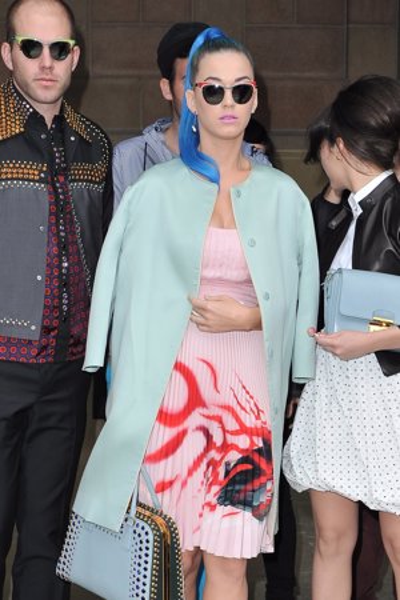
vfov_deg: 41.1
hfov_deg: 28.1
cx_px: 200
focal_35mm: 48
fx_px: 800
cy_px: 300
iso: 800
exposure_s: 1/200
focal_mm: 48
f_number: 7.1
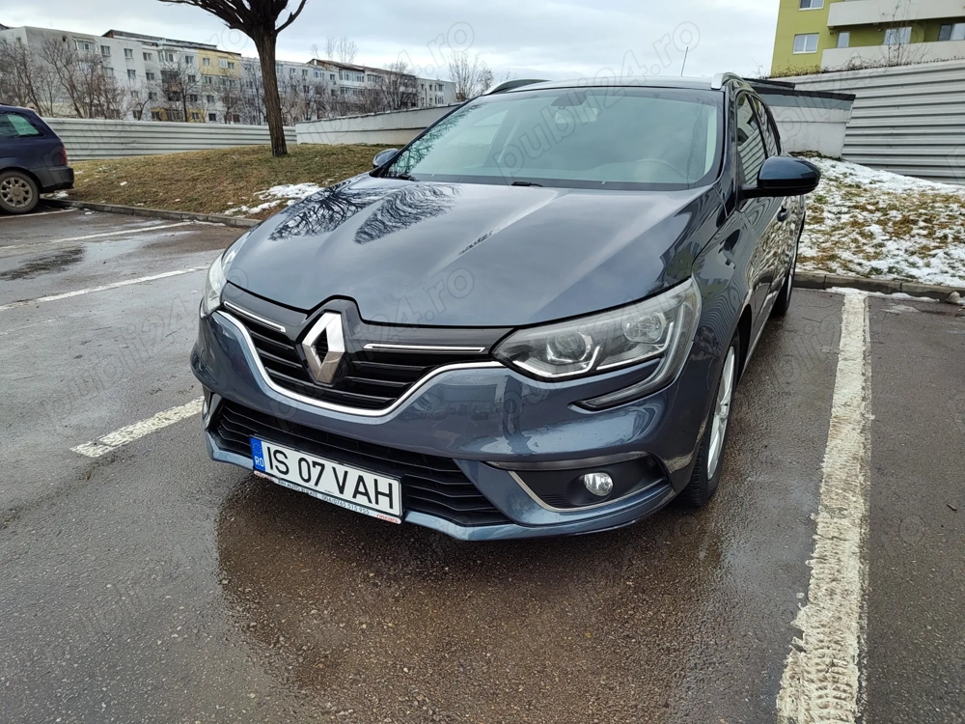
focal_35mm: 23
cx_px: 482
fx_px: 641
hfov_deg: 73.9
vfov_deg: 58.9
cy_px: 362
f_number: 1.8
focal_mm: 5.56
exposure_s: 1/1000
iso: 100
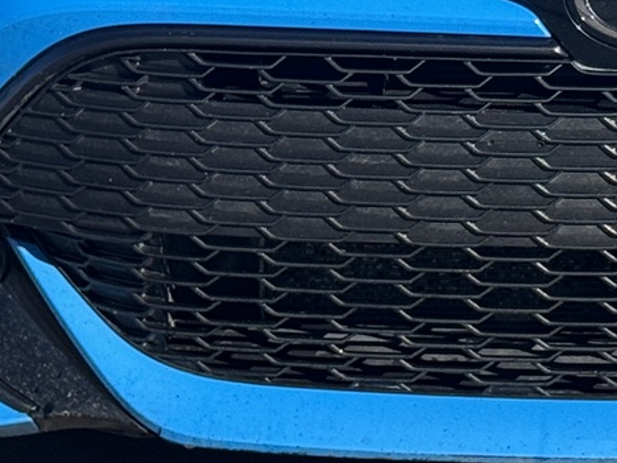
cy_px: -123
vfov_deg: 7.0
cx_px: 645
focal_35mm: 210
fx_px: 3743
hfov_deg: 9.3
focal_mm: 6.76
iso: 64
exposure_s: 1/3425
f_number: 1.78
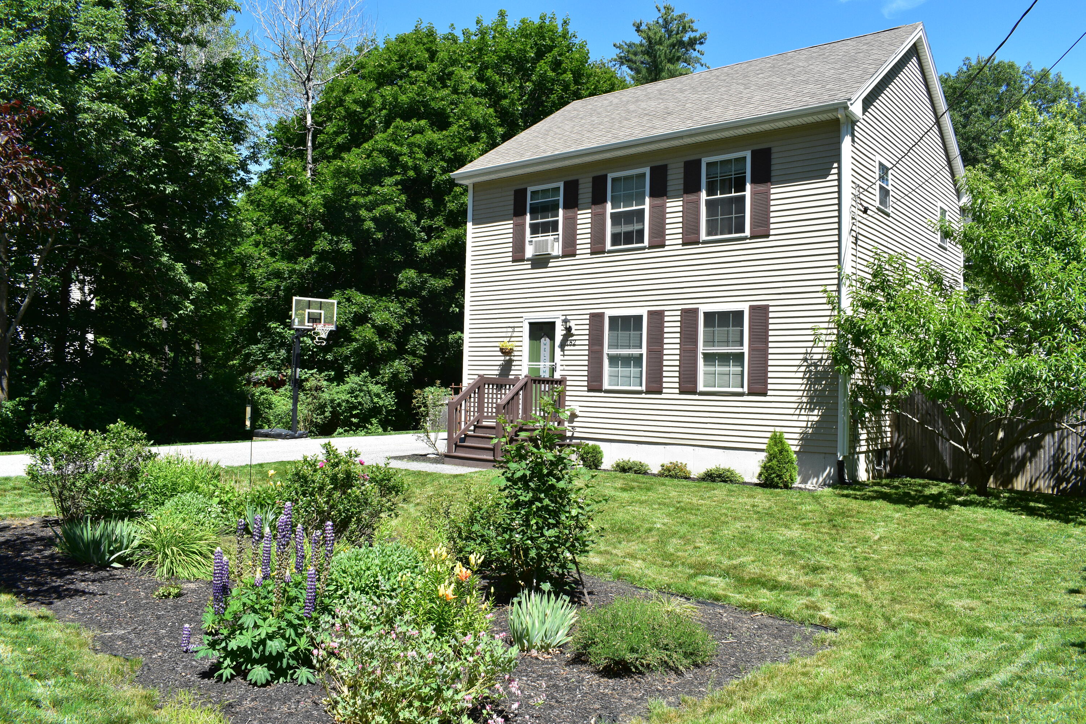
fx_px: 814
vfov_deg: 47.9
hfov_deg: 67.4
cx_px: 543
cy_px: 362
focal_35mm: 27
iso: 400
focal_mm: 18
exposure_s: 1/400
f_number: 11
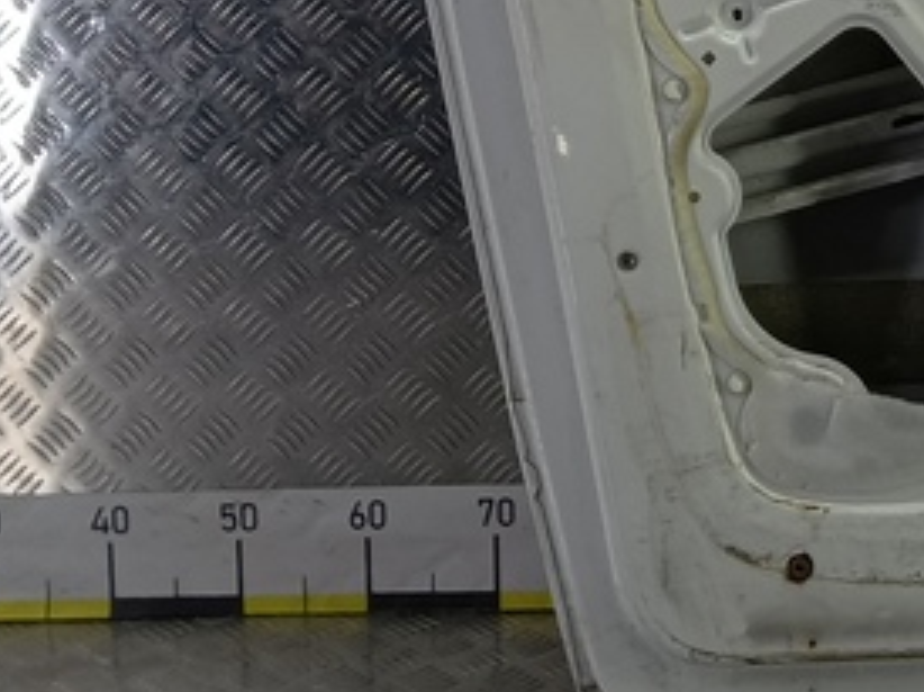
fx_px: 2294
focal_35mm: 86
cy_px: -351
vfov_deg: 15.7
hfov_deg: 21.7
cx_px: 978
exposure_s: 1/100
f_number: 1.6
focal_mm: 4.11
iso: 111
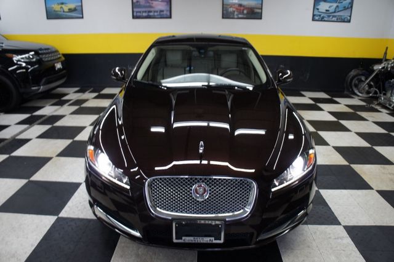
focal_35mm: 27
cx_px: 197
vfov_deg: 47.9
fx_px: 295
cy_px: 131
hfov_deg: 67.4
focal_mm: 18
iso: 200
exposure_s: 1/30
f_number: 3.5
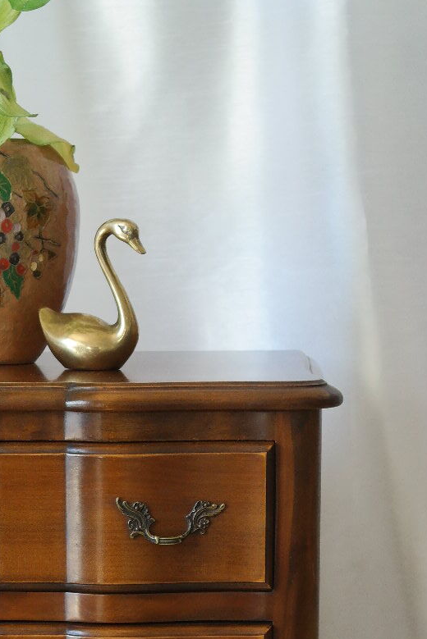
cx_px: 37
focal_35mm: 153
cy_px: 702
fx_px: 2719
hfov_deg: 8.9
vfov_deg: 13.2
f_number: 5.6
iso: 800
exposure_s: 1/30
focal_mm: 45
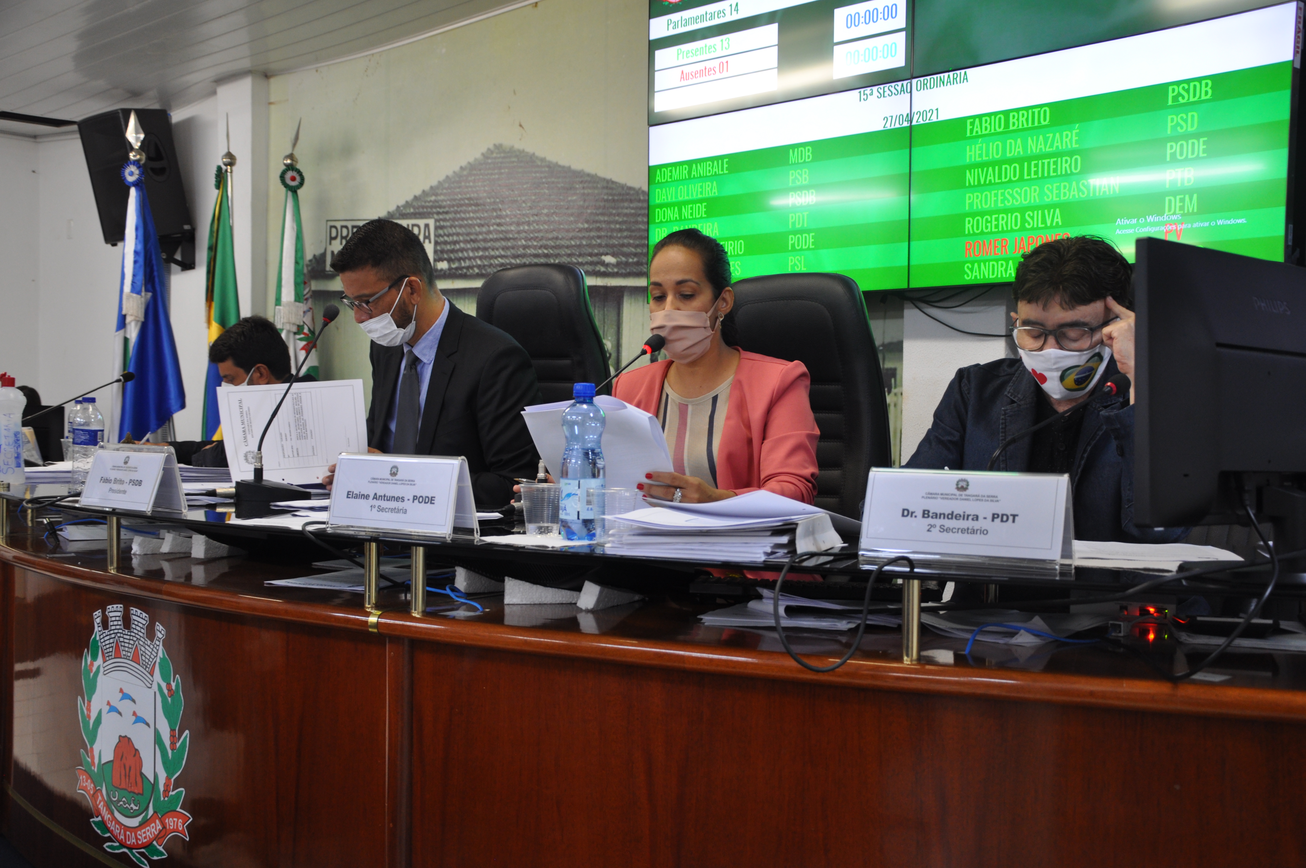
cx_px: 653
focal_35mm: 39
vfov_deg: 34.1
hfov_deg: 49.6
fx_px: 1413
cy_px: 434
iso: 400
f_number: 5
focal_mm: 26
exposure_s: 1/25
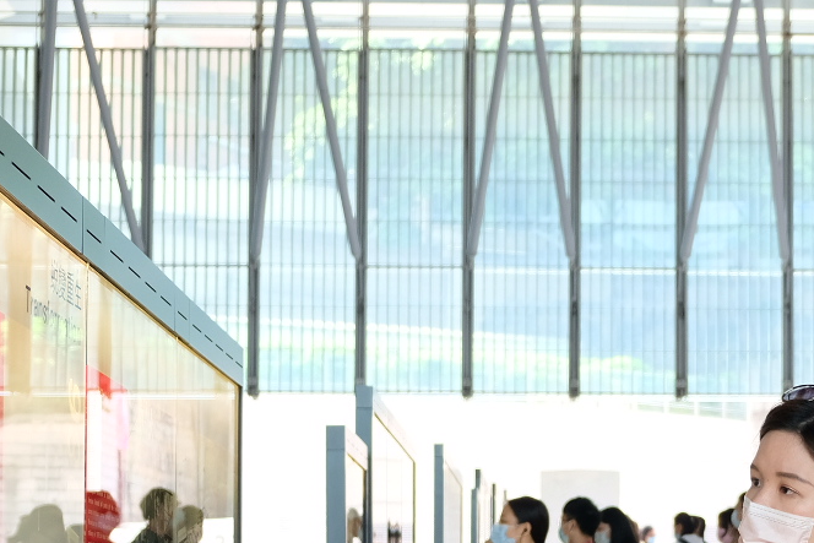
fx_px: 2420
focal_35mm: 107
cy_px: 576
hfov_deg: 18.8
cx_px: 691
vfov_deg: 12.6
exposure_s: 1/60
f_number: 3.2
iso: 500
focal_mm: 26.5
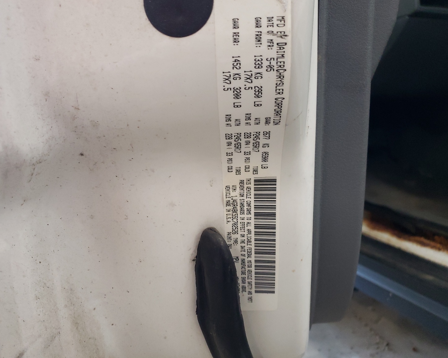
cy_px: 173
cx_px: 218
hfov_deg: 62.2
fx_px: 371
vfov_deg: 51.5
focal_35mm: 28
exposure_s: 1/60.2
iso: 289
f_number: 1.5
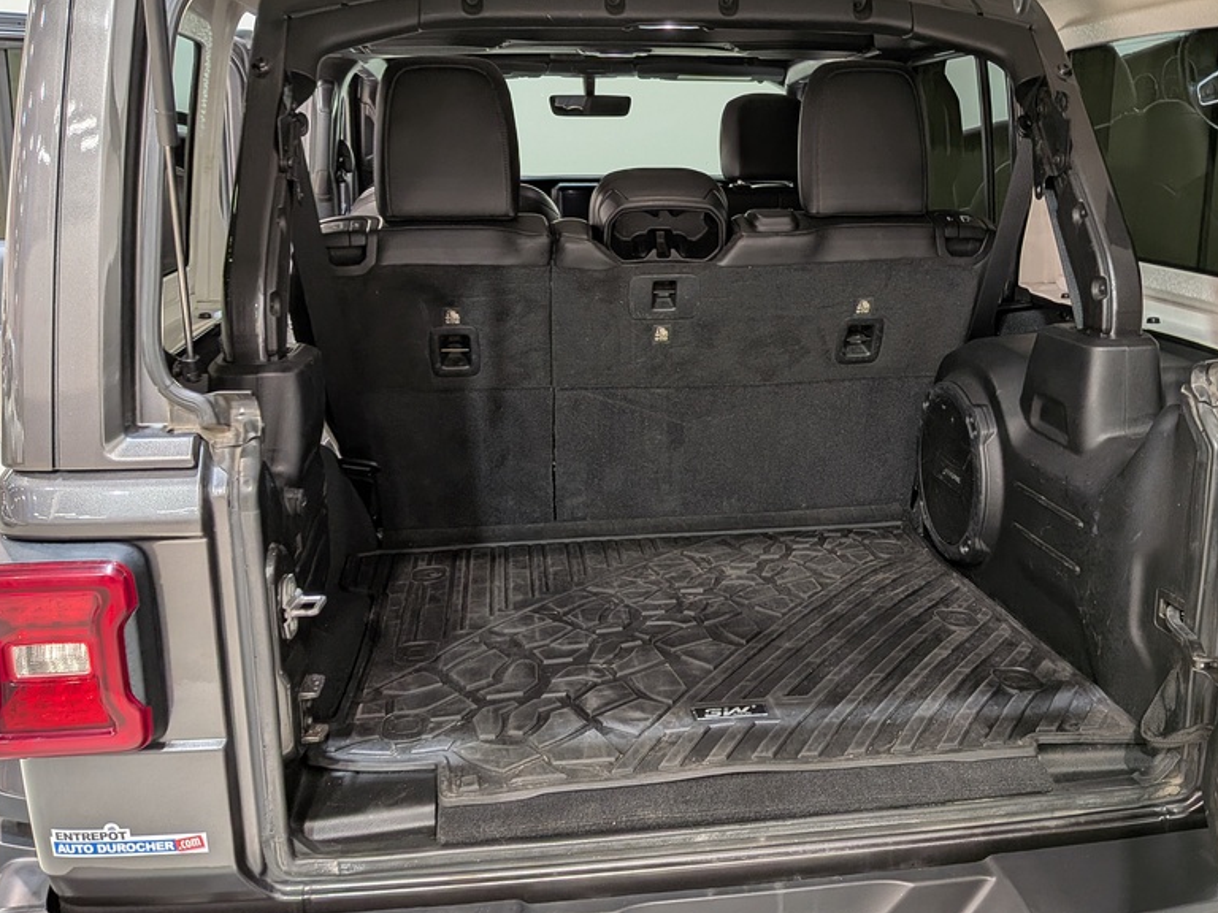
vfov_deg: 44.1
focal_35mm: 32
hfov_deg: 56.6
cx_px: 693
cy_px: 403
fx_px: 1126
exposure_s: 1/33.3
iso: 46
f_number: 1.7
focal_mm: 4.53
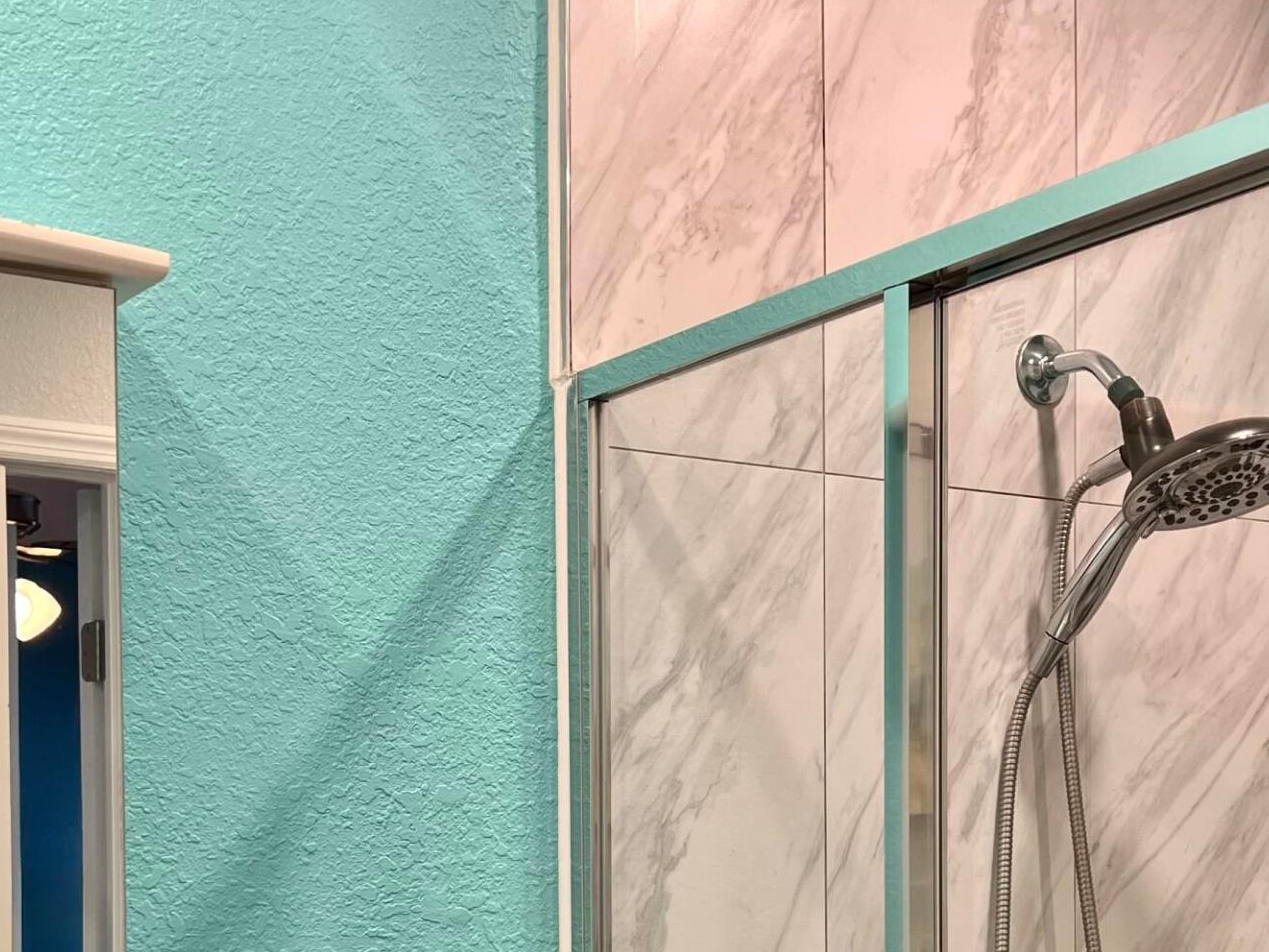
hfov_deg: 32.7
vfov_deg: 24.0
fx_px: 2163
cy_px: 883
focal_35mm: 59
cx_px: 658
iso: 80
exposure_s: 1/120
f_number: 1.5
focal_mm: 5.7
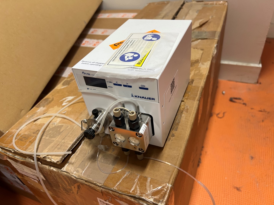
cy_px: 102
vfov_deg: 53.1
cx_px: 137
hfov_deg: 67.3
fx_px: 206
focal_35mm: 26
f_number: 1.5
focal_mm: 5.7
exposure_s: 1/50
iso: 80
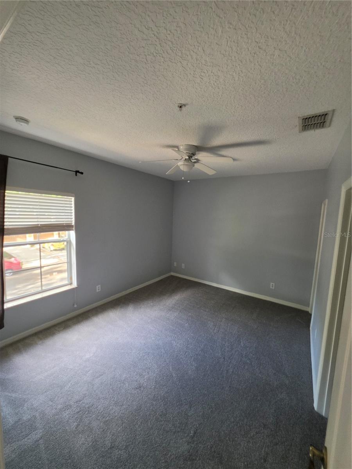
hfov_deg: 89.9
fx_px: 176
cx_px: 176
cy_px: 234
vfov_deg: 106.2
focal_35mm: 13
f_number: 1.9
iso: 250
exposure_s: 1/120
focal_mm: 2.2
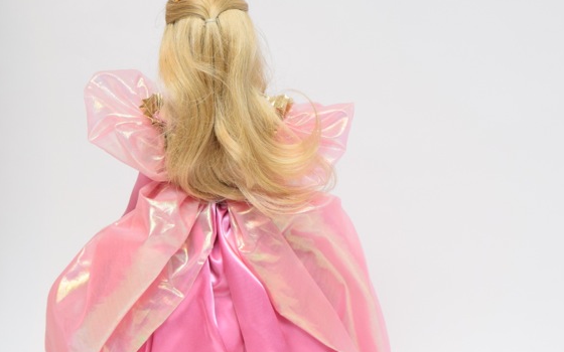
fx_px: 2014
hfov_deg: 15.9
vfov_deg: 10.0
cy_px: 278
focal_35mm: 131
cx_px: 217
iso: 800
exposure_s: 1/80
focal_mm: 48
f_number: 5.3
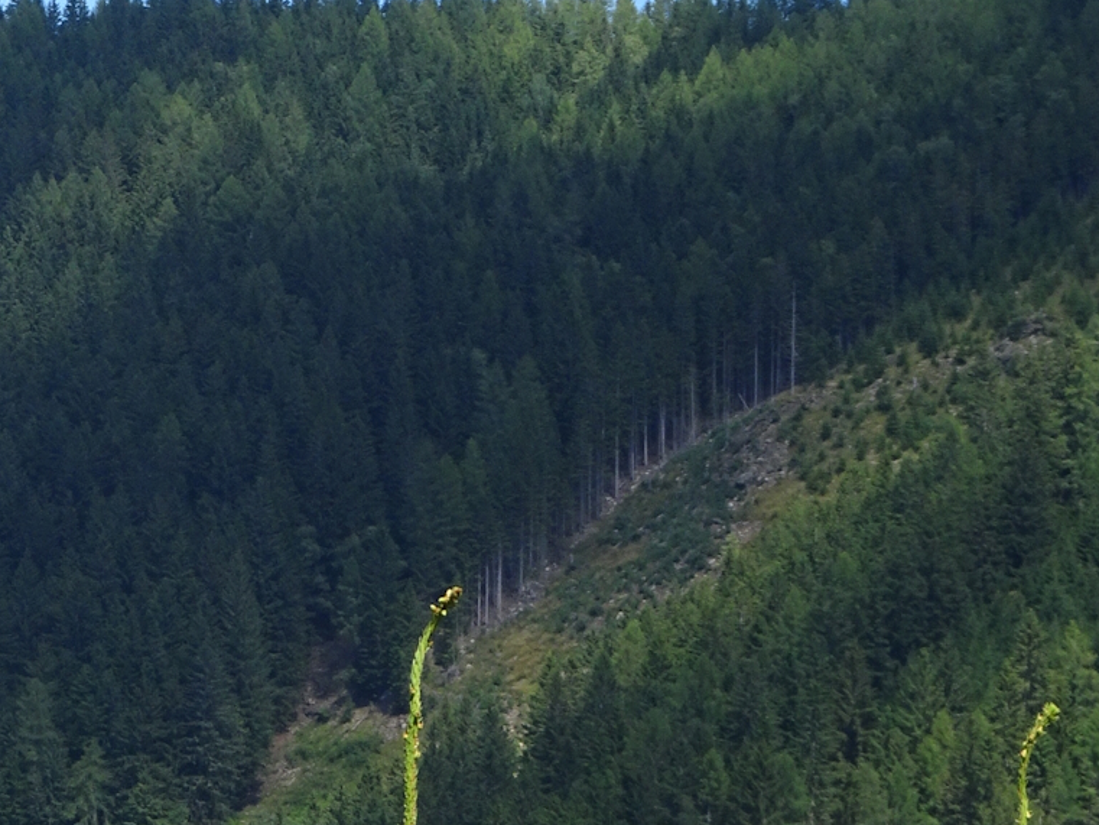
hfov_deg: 8.8
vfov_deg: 6.7
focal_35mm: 222
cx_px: -259
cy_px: -23
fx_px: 7049
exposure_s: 1/320
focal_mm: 14.99
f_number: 5
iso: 80
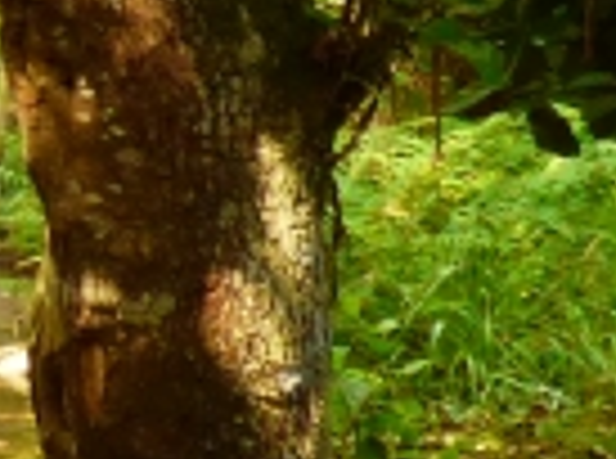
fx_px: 2662
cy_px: 216
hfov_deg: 11.8
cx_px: -629
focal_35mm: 150
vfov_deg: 9.8
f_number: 2.8
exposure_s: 1/40
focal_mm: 3.58
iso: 400
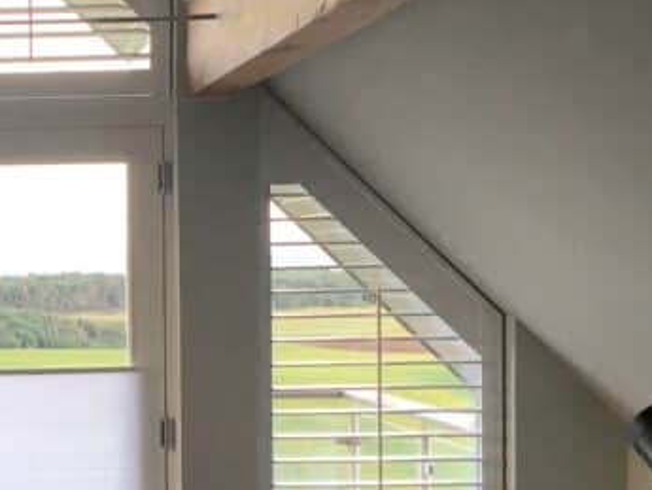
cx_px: -123
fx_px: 1620
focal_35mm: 86
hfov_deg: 21.2
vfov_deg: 17.1
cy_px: 331
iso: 25
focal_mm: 4.15
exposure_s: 1/33
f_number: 2.2
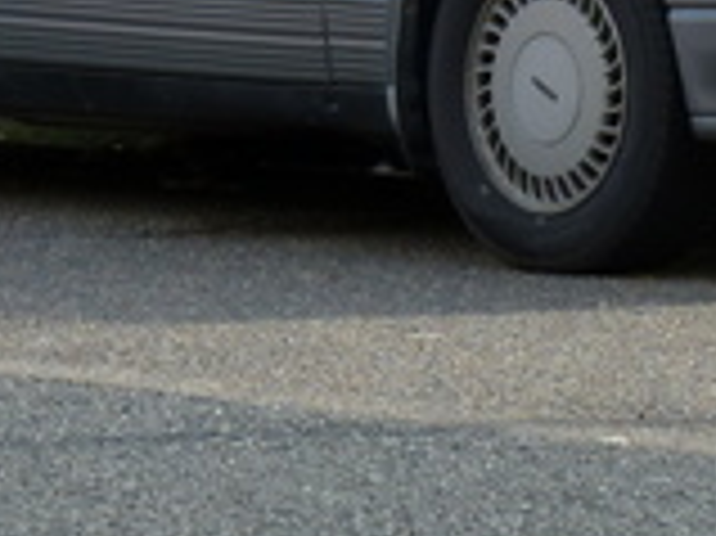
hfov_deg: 4.0
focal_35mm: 493
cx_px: 457
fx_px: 10190
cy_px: -194
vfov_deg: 3.0
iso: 80
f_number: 4.5
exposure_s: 1/100
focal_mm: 24.1
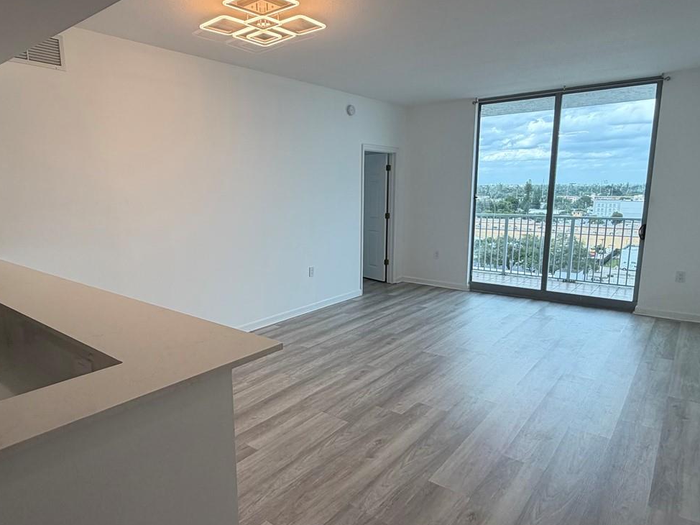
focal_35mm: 23
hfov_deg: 73.7
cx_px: 313
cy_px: 265
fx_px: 465
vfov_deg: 58.9
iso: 64
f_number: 2.2
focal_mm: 2.22
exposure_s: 1/200
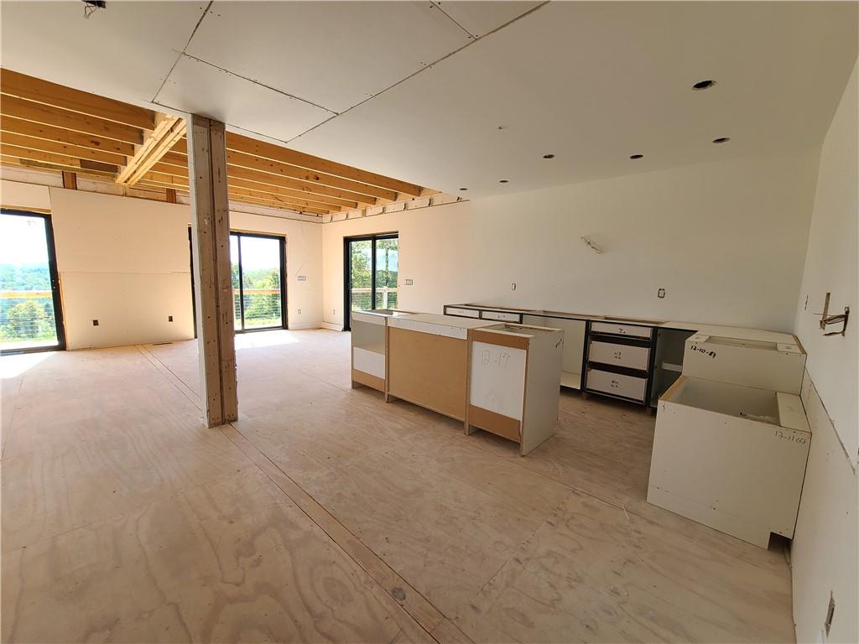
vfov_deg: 89.9
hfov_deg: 106.2
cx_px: 430
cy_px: 322
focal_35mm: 13
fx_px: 323
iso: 50
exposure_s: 1/163
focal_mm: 2.2
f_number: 2.2
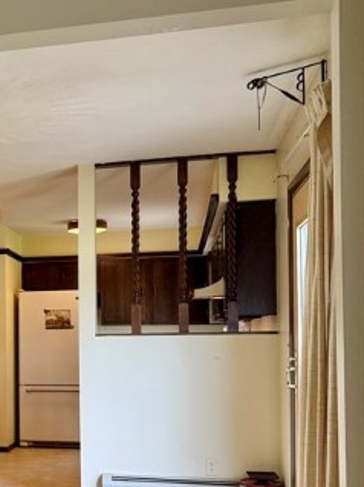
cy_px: 332
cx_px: -75
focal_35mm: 58
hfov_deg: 23.1
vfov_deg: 32.9
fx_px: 814
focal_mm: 6.76
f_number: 1.78
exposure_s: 1/120
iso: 200
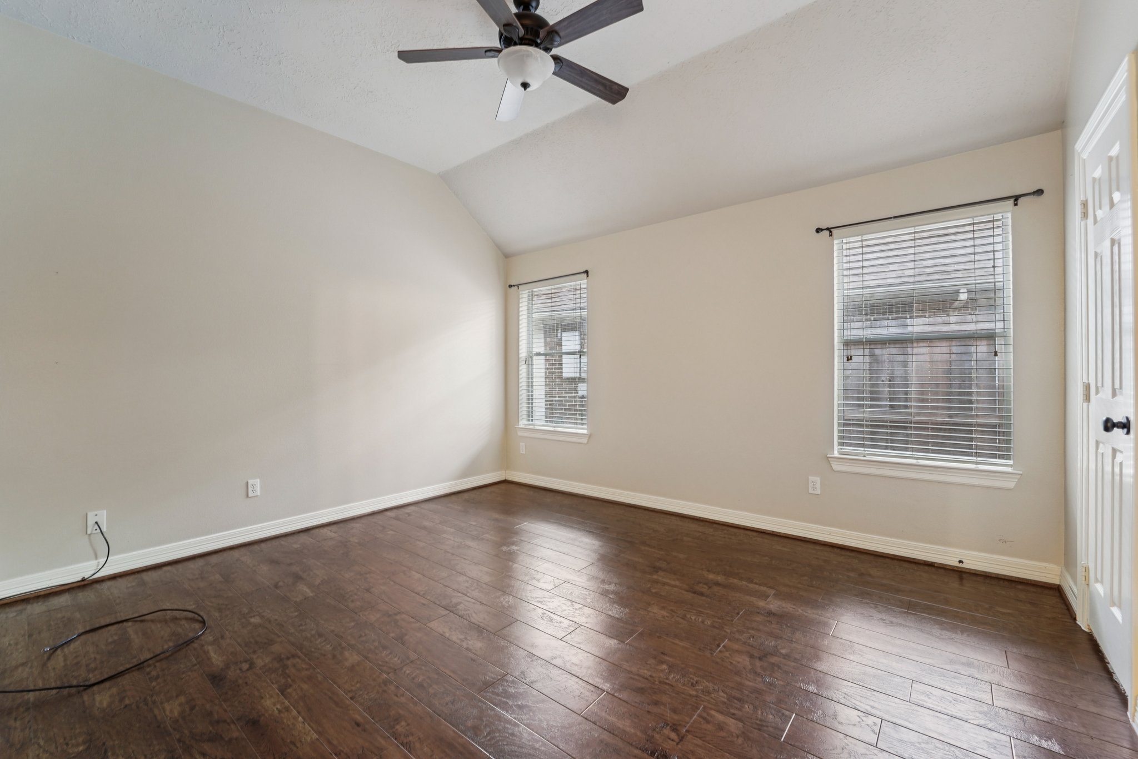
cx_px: 569
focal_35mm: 14
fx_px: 442
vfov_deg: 81.2
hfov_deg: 104.3
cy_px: 380
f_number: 8
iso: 500
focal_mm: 14
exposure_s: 1/3.33
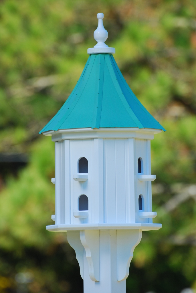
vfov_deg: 6.9
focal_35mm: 300
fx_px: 2444
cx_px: 98
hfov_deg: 4.6
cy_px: 146
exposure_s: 1/400
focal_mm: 200
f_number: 5.6
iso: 200
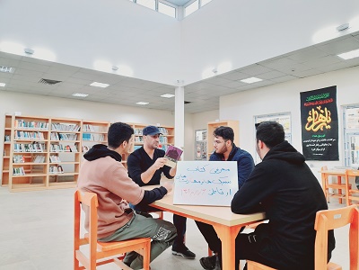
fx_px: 259
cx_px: 180
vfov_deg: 54.9
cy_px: 135
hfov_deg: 69.4
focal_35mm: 25
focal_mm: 4.6
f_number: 2
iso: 80
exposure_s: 1/33
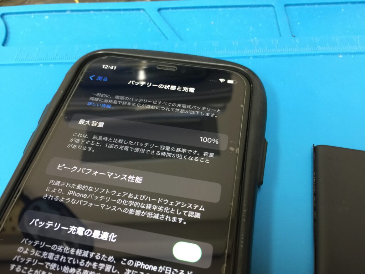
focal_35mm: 29
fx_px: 306
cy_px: 137
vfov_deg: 48.2
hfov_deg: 61.7
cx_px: 182
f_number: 2.2
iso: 100
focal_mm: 4.15
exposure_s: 1/17
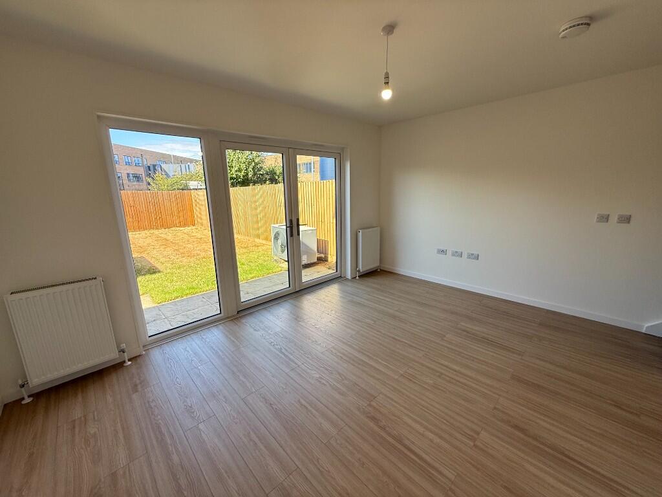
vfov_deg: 85.7
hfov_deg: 102.1
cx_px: 331
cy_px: 248
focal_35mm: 14
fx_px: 268
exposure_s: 1/258
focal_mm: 2.22
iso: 64
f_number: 2.2
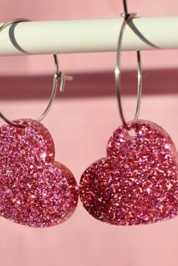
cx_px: 82
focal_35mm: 89
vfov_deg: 22.8
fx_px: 660
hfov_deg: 15.4
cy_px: 162
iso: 200
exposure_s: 1/2500
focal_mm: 35
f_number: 4.5
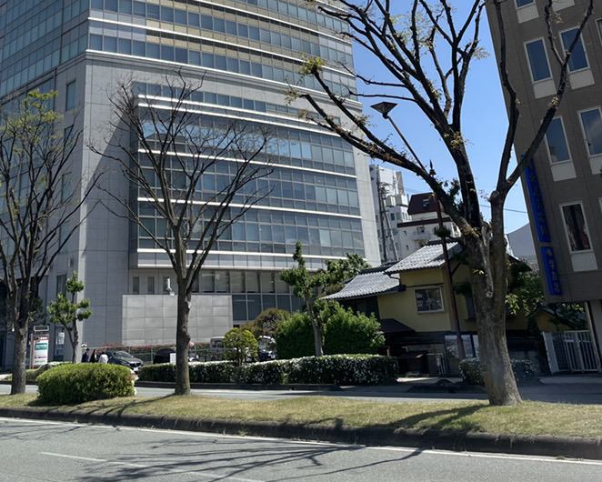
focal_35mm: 46
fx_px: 820
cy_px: -58
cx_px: 220
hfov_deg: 40.0
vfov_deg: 29.3
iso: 32
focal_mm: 4.2
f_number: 1.6
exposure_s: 1/3731
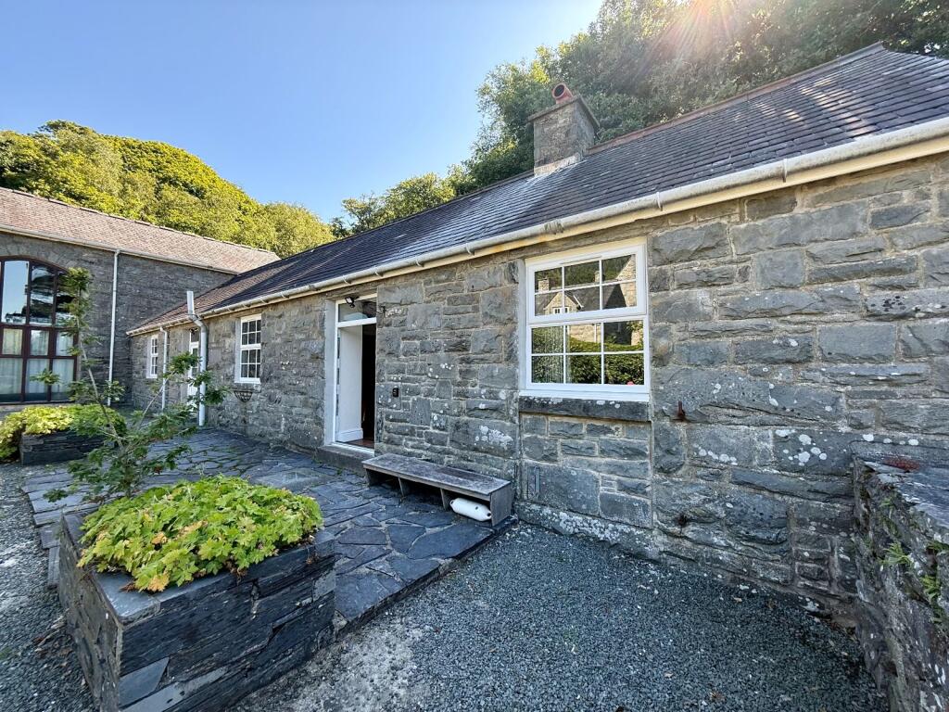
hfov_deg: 102.1
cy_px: 356
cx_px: 474
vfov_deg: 85.7
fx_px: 384
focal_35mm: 14
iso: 64
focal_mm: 2.22
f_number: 2.2
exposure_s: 1/338
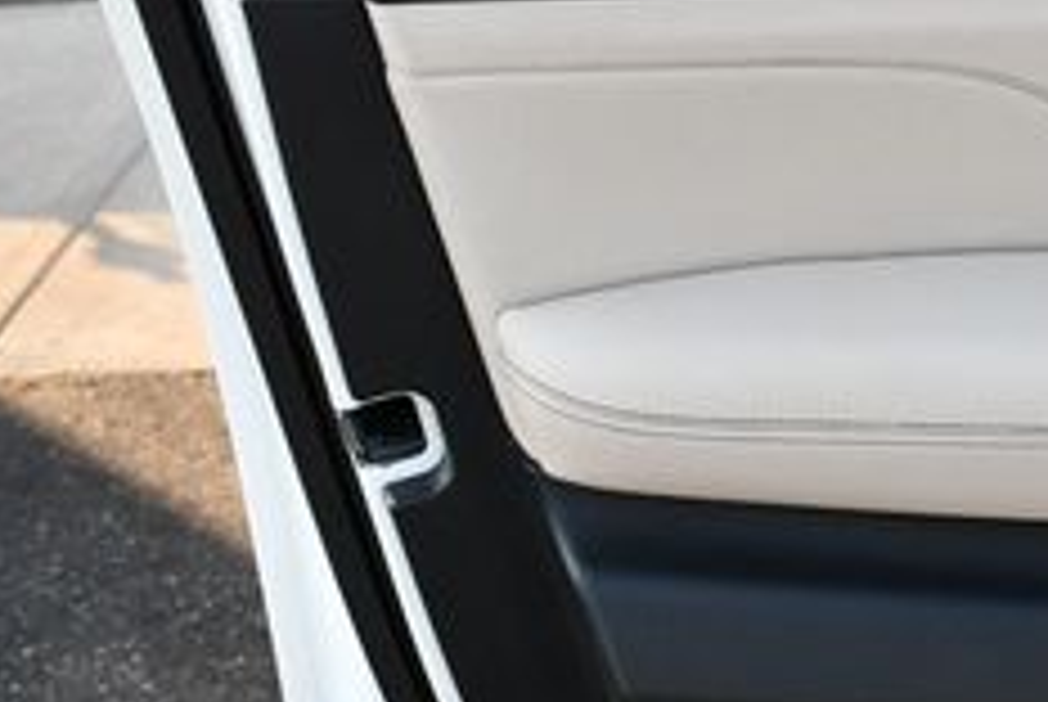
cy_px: 382
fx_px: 2886
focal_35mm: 99
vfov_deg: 13.9
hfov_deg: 18.9
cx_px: 1394
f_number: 5.6
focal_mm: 18
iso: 220
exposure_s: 1/250
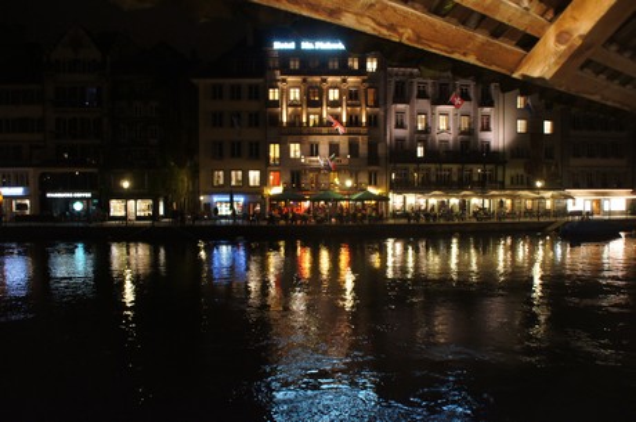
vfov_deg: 47.8
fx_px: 476
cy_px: 211
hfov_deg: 67.5
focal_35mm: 27
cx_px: 318
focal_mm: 18
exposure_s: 1/30
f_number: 3.5
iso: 3200
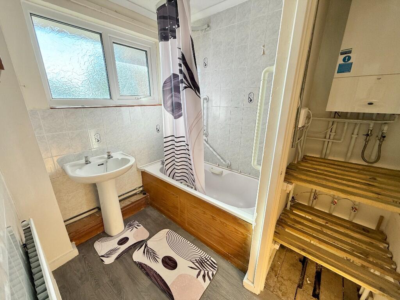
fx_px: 162
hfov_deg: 102.1
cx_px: 200
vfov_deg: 85.7
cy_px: 150
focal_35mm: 14
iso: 50
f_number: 2.2
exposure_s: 1/108
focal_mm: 2.22
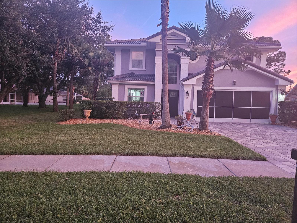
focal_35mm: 23
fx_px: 197
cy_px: 112
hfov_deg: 73.9
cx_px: 148
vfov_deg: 58.9
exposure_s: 1/120
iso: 800
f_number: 1.8
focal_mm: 5.4
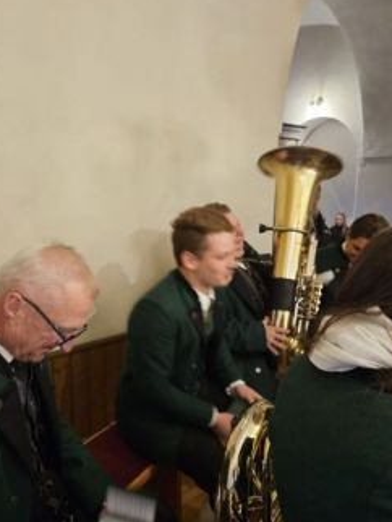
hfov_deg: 46.7
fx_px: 452
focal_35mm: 30
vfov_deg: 59.9
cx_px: 168
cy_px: 279
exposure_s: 1/24
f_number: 1.8
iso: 640
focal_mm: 5.4
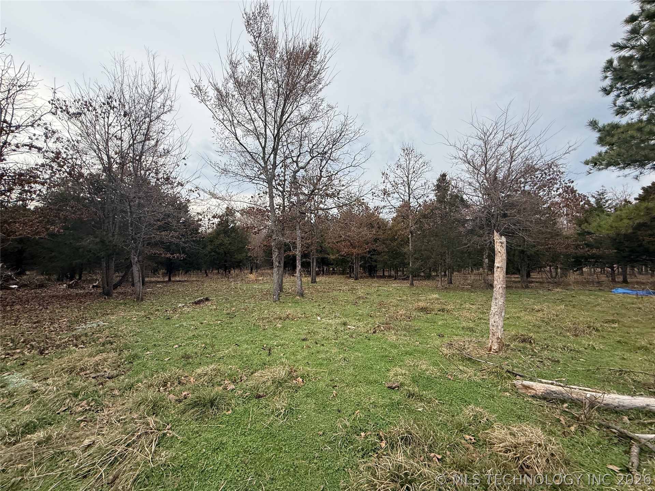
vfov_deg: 85.7
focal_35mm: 14
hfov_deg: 102.1
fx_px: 265
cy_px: 246
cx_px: 328
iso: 50
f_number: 2.2
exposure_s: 1/545
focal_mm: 2.22
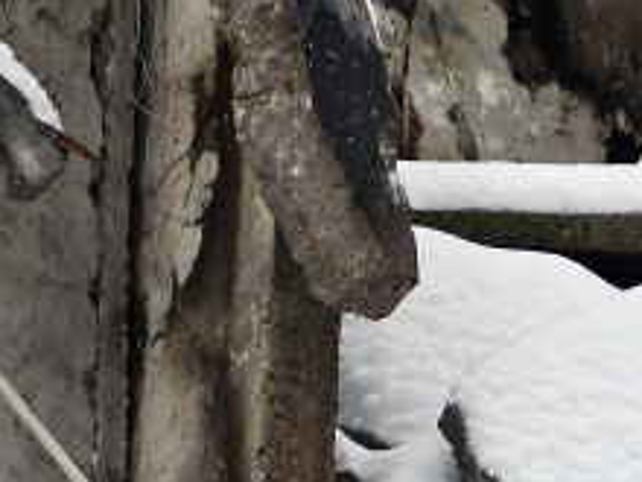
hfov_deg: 5.4
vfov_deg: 3.9
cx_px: 236
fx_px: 6829
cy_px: 1469
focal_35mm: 368
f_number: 3.2
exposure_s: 1/640
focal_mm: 55
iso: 100
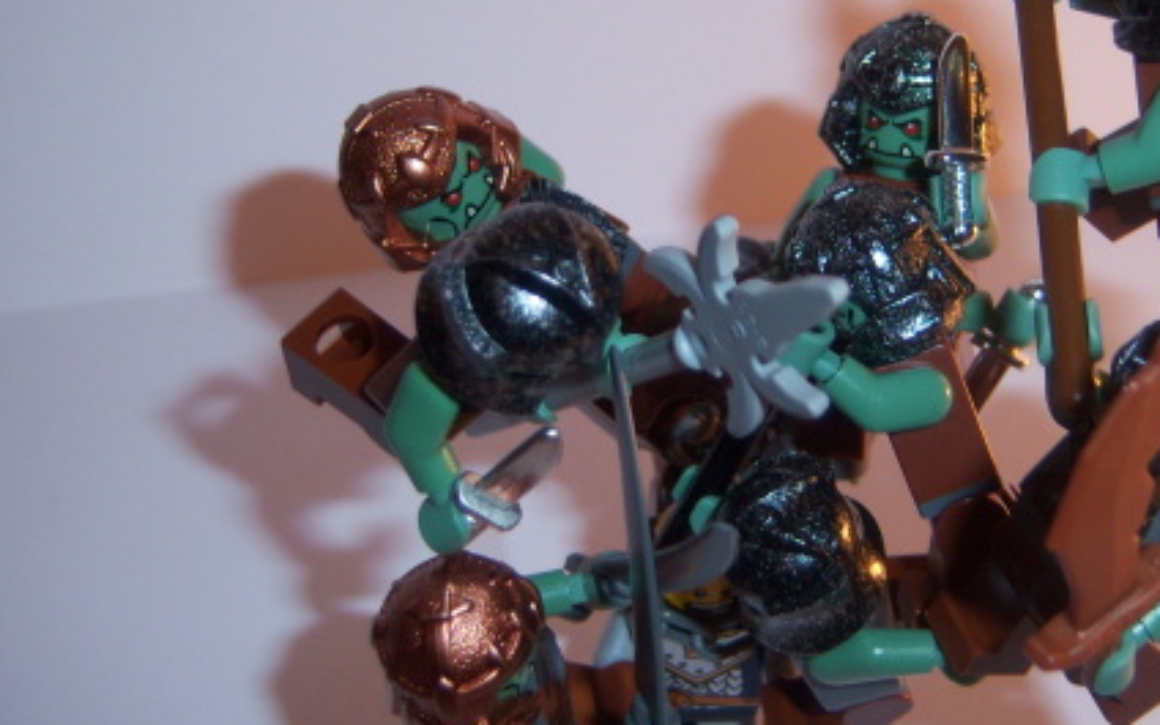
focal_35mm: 63
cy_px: 275
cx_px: 703
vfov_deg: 20.6
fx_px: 1992
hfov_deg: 32.4
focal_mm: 7.5
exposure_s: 1/60
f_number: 2.8
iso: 80
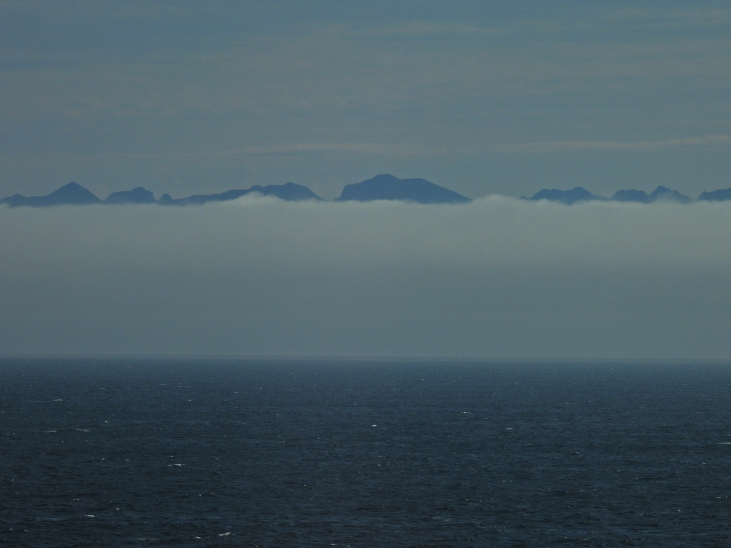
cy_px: 274
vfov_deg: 3.9
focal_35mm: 380
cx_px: 366
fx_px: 8025
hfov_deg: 5.2
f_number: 6.3
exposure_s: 1/1600
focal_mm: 67.8
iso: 100
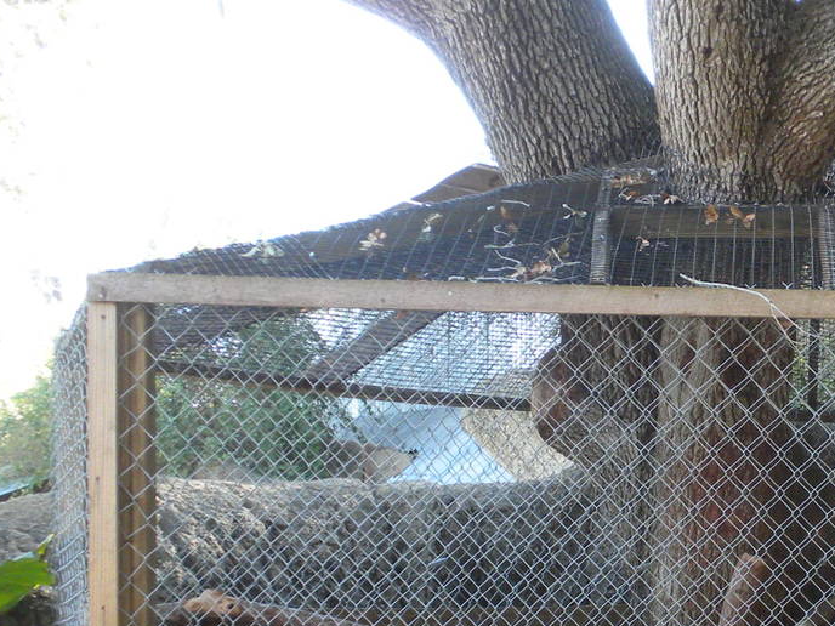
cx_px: 805
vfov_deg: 16.8
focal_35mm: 86
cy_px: 631
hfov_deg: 22.0
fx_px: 2074
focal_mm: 6.6
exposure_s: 1/59
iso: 159
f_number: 3.5
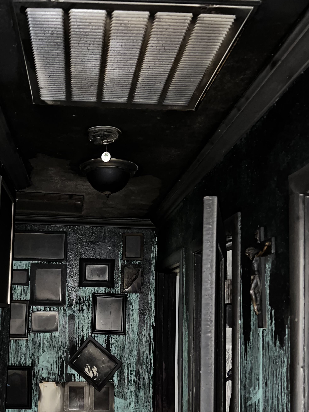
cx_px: 84
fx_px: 476
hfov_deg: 35.3
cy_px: 278
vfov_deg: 46.0
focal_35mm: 40
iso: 400
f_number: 1.5
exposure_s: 1/4
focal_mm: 5.7
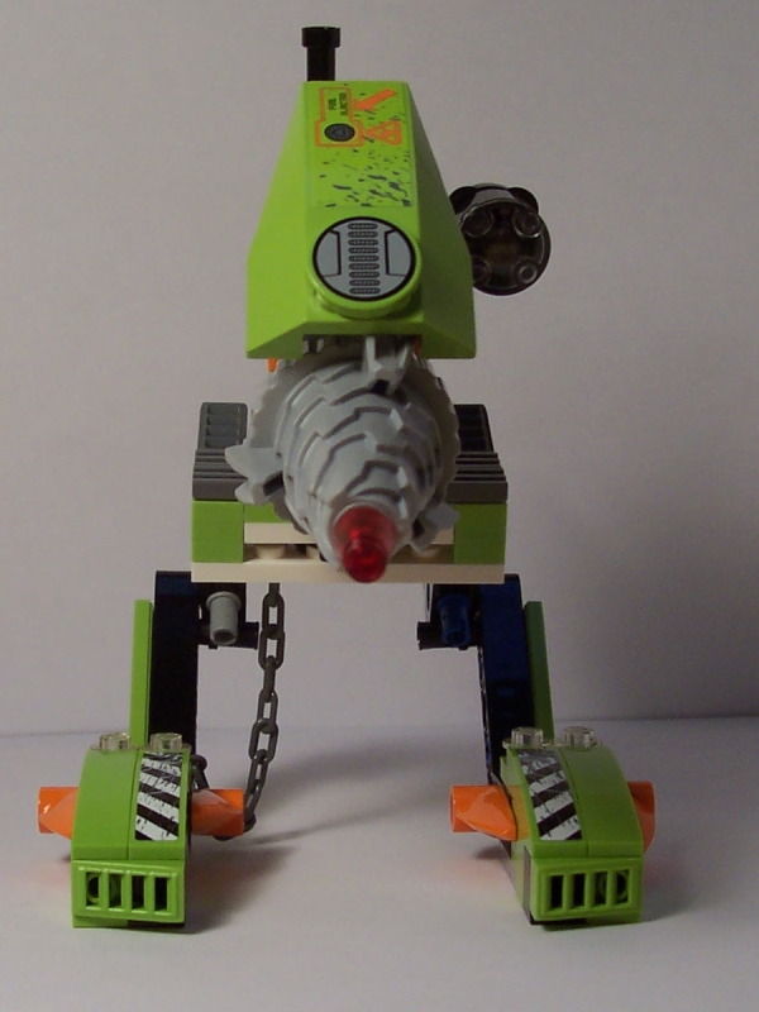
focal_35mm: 37
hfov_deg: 38.7
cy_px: 506
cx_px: 380
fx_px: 1082
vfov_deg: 50.1
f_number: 2.8
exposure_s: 1/90
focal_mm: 5.6
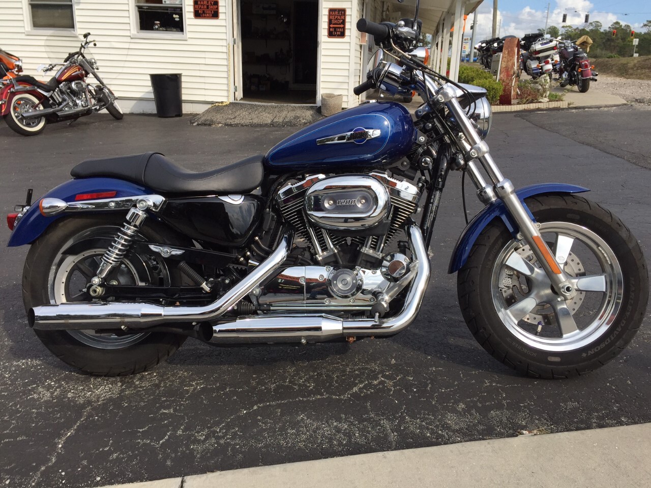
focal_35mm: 29
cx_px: 326
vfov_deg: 48.2
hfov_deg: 61.7
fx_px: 545
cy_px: 244
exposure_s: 1/1582
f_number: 2.2
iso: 32
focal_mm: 4.15
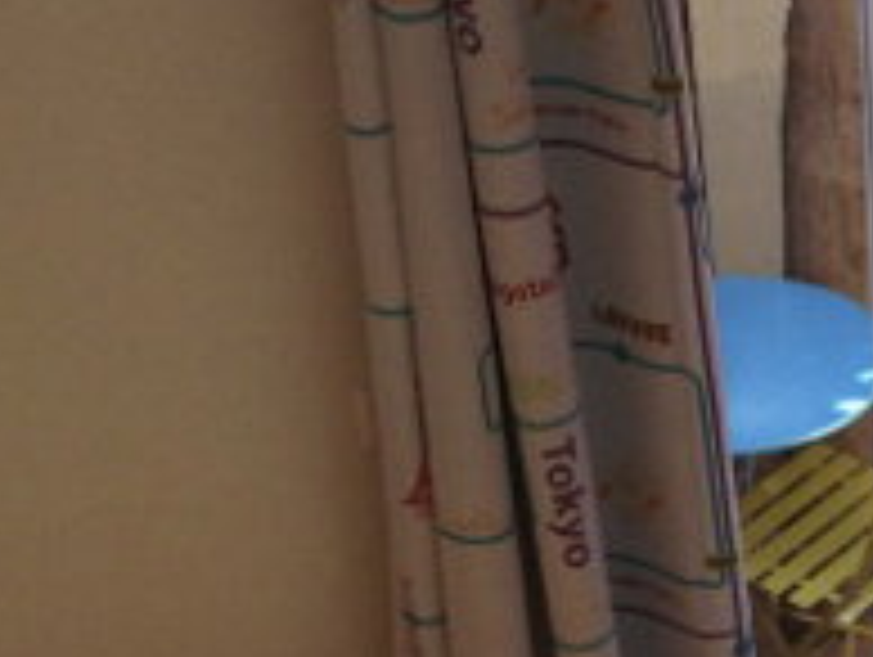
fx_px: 3636
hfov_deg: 12.8
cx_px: 1404
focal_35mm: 144
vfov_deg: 10.3
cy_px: 554
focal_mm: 4.28
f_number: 2.4
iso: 64
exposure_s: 1/60
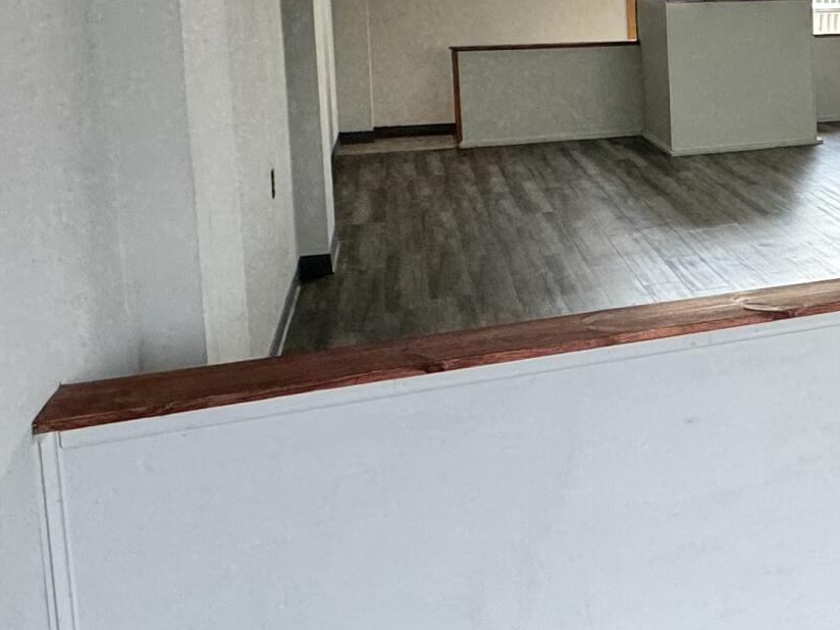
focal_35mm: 51
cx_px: 1111
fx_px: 1238
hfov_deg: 29.6
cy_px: 83
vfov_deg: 27.7
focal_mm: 2.22
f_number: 2.2
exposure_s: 1/120
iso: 64
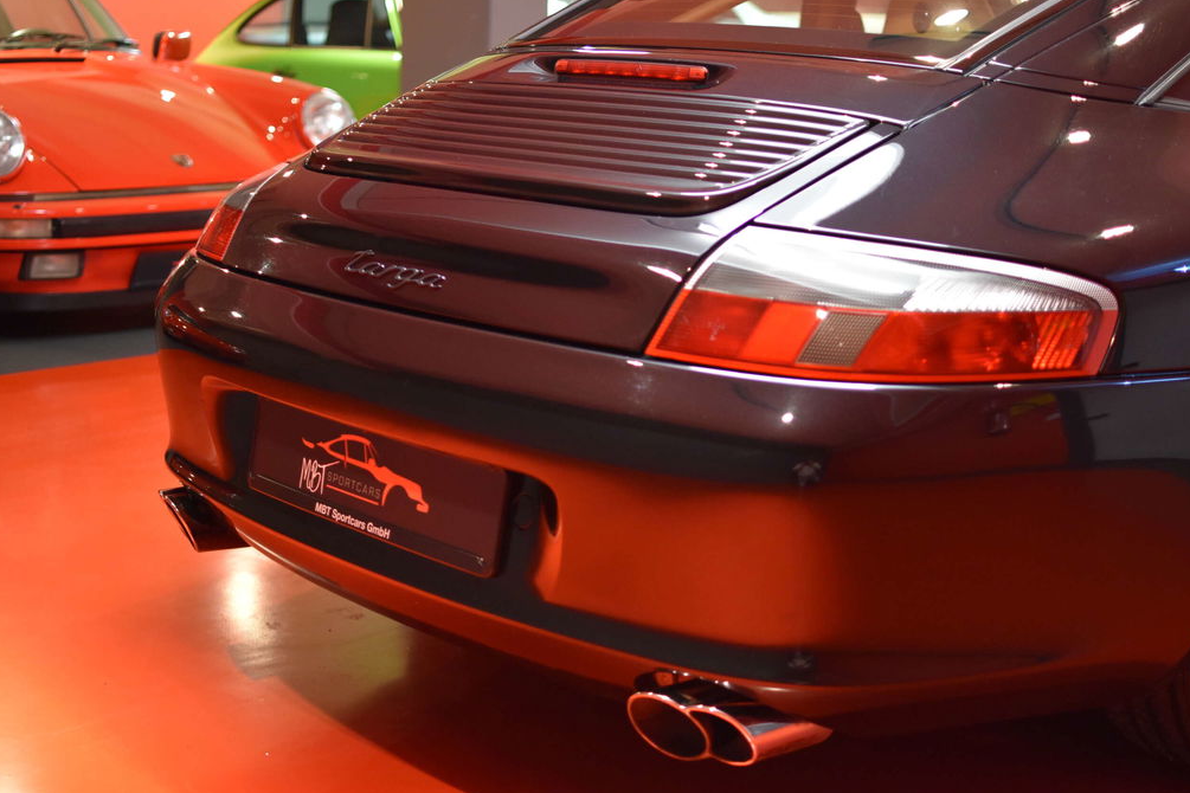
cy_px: 398
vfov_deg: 25.3
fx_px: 1769
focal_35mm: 54
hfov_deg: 37.2
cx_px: 596
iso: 1600
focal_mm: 35
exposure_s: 1/60
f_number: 1.8
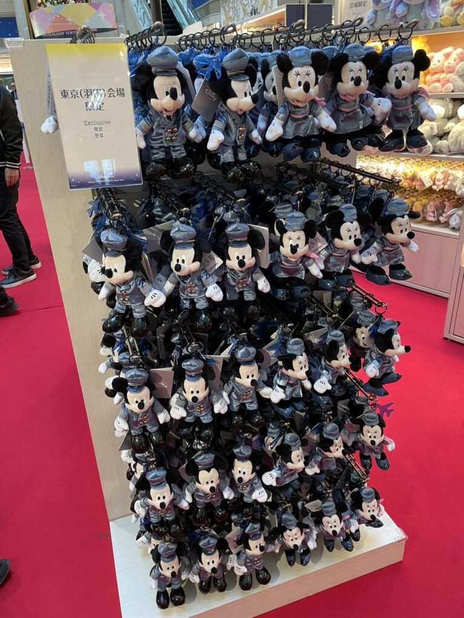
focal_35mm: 26
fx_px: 465
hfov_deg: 53.1
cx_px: 232
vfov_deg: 67.3
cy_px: 309
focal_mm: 4.2
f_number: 1.6
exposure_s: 1/50
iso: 125
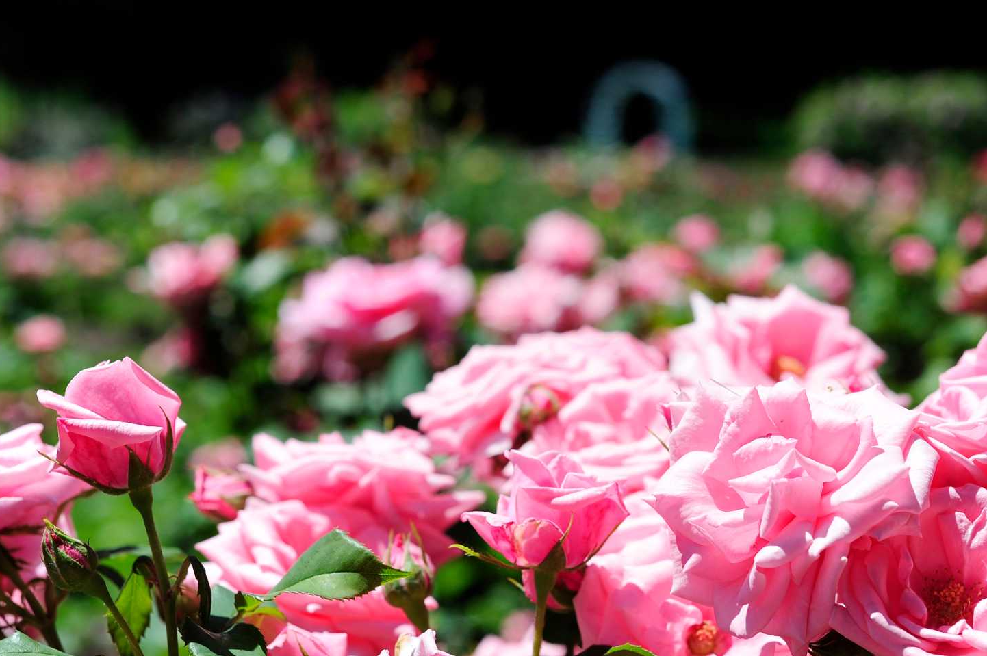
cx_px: 615
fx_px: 1945
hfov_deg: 28.4
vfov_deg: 19.2
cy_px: 356
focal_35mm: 71
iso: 200
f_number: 5.6
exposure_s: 1/1250
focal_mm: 50
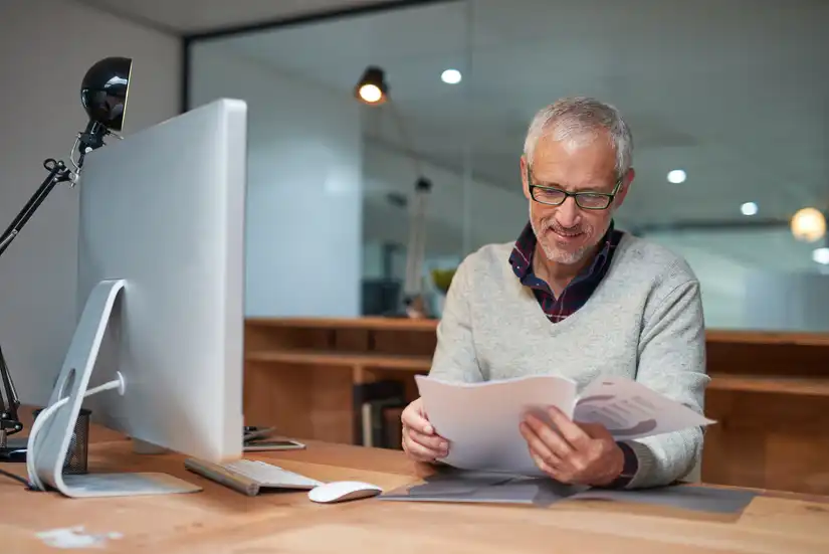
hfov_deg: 39.6
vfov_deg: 27.0
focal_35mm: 50
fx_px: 1152
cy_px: 277
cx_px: 414
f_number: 1.8
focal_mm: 50
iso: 500
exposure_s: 1/200
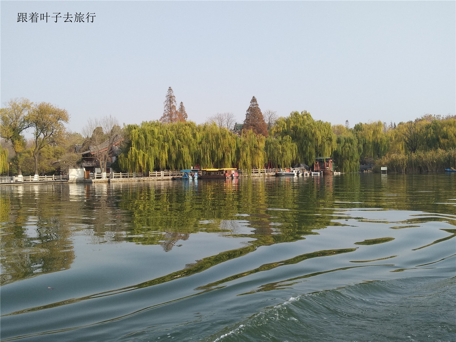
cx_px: 228
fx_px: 290
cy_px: 171
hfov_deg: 76.4
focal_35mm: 22
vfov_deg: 61.1
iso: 100
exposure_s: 1/679
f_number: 2.2
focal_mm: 3.81
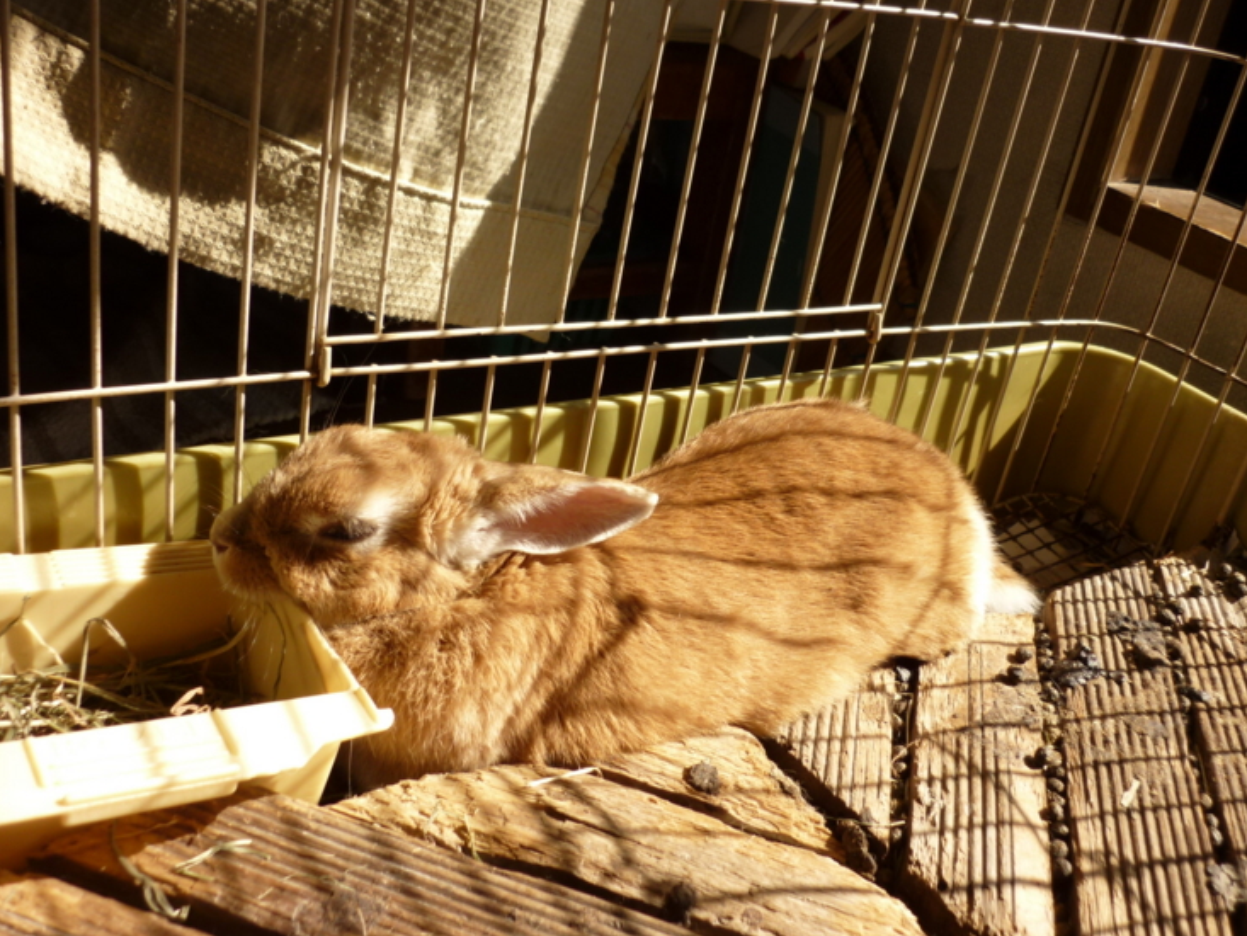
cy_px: 436
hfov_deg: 51.3
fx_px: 1297
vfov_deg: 39.6
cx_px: 652
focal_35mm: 36
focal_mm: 5.5
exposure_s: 1/500
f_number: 2.8
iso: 80
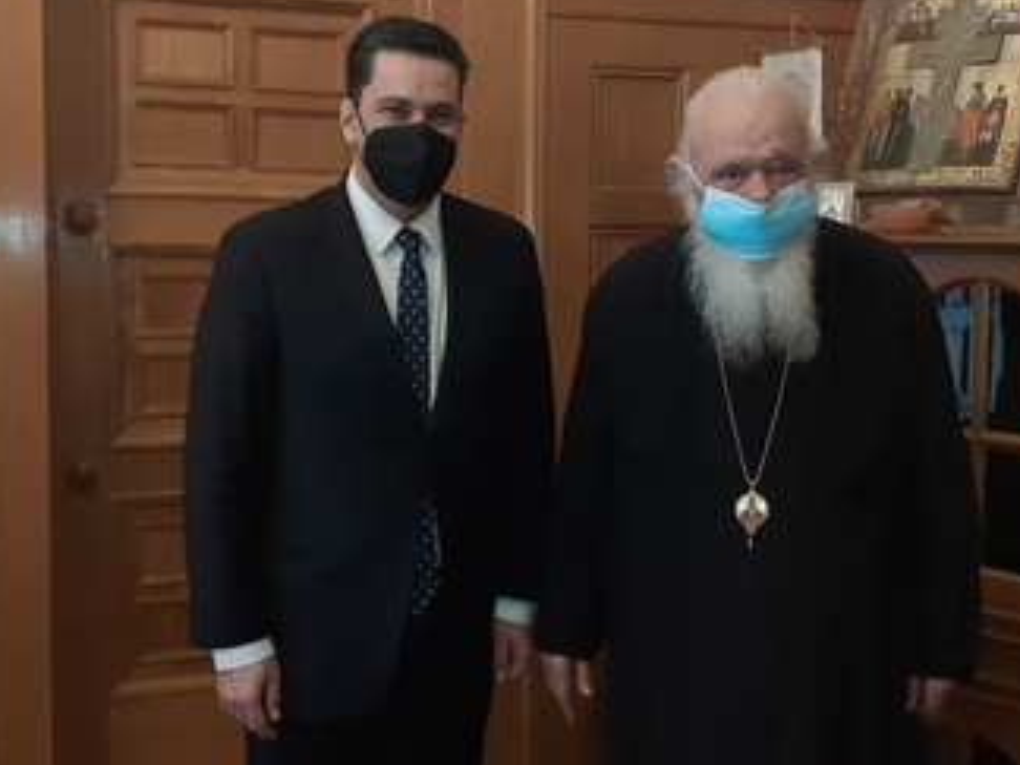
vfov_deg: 29.1
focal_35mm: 50
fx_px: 1473
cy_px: 315
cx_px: 551
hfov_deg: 38.2
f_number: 1.9
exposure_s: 1/50
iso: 250
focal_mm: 3.6
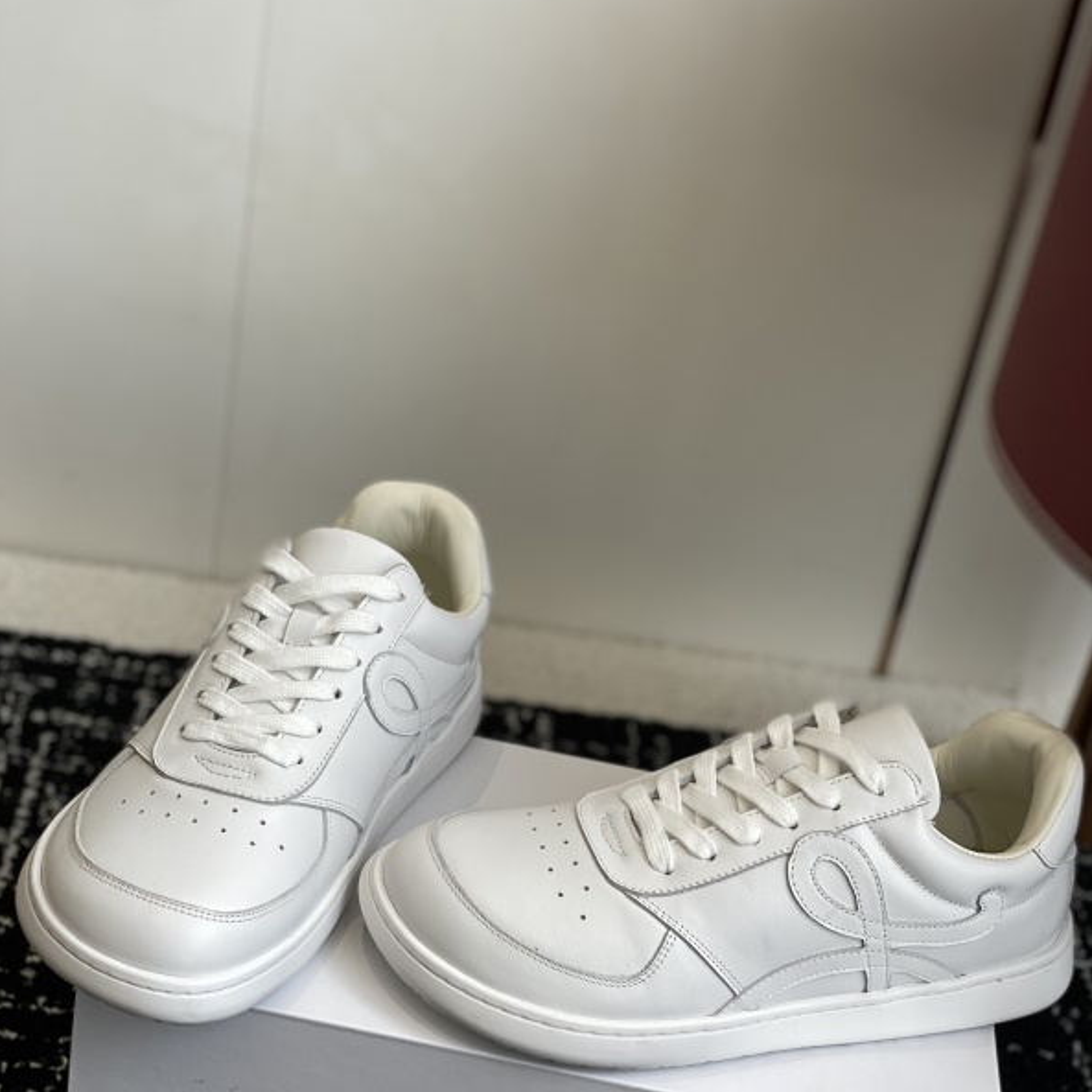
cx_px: 543
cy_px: 694
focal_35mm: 62
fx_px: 2213
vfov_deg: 27.6
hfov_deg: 27.7
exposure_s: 1/178
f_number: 2
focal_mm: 6
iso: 20
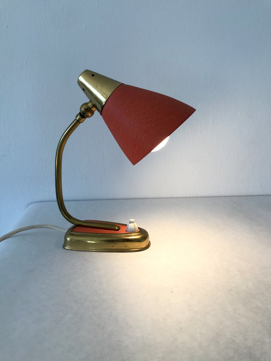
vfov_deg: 63.4
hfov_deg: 49.7
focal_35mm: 28
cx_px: 136
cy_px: 180
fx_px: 292
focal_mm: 3.99
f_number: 1.8
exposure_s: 1/220
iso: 20
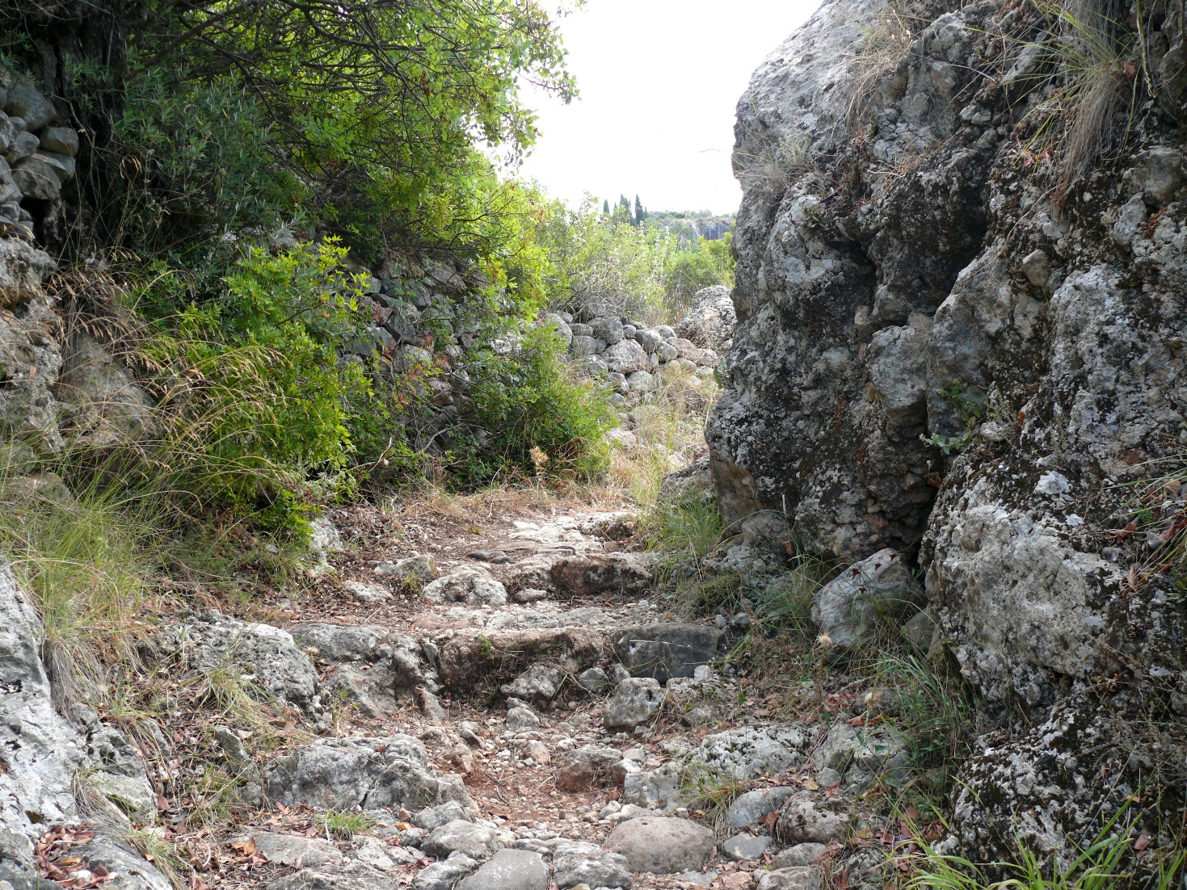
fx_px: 1200
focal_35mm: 35
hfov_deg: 52.6
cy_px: 445
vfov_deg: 40.7
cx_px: 594
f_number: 2.8
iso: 100
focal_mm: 7.4
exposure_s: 1/125
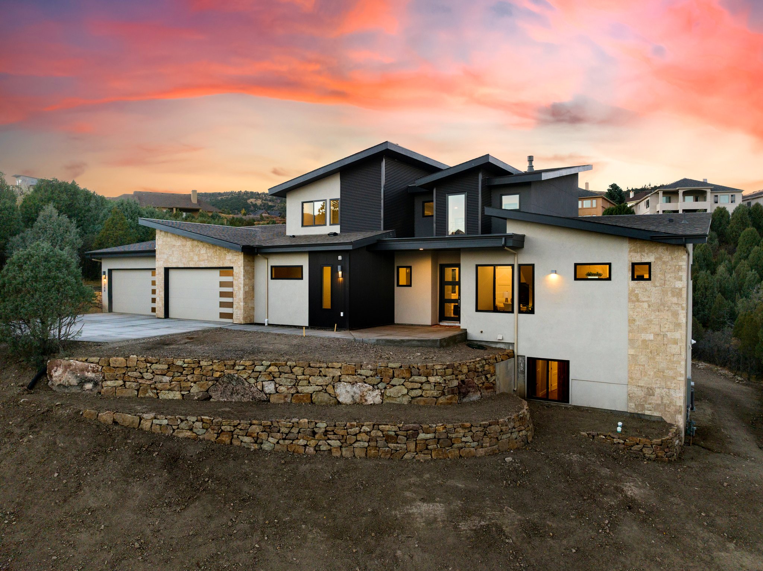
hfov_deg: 71.6
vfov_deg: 56.8
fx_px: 529
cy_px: 286
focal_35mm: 24
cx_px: 382
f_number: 2.8
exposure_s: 1/80
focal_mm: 12.29
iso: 360
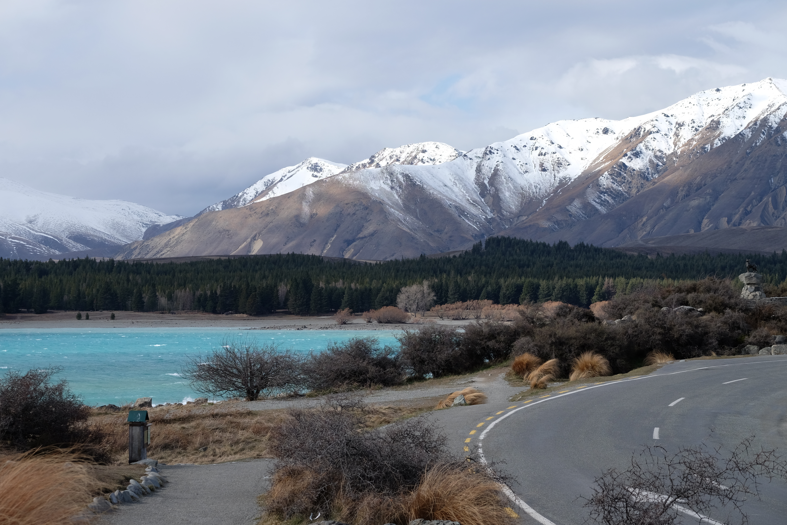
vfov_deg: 18.2
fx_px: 1639
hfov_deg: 27.0
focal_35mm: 75
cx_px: 394
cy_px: 262
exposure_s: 1/350
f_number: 7.1
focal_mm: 50
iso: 200
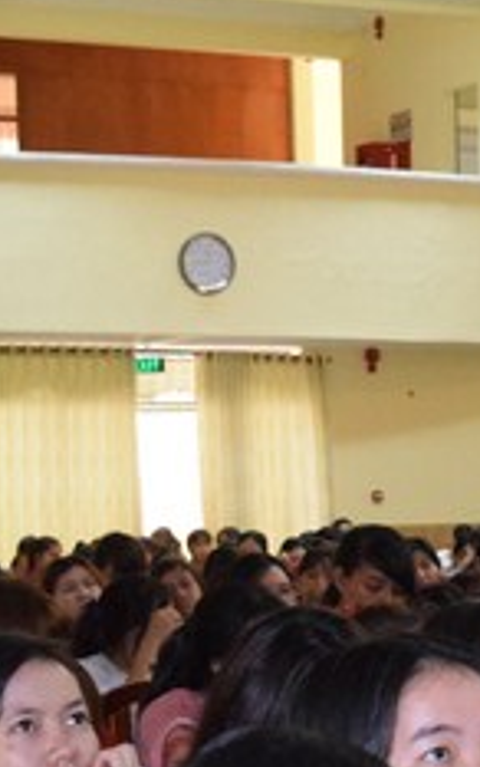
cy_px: 612
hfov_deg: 8.9
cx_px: 694
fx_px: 3029
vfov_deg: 14.3
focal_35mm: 145
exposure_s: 1/50
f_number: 7.1
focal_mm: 34
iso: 6400
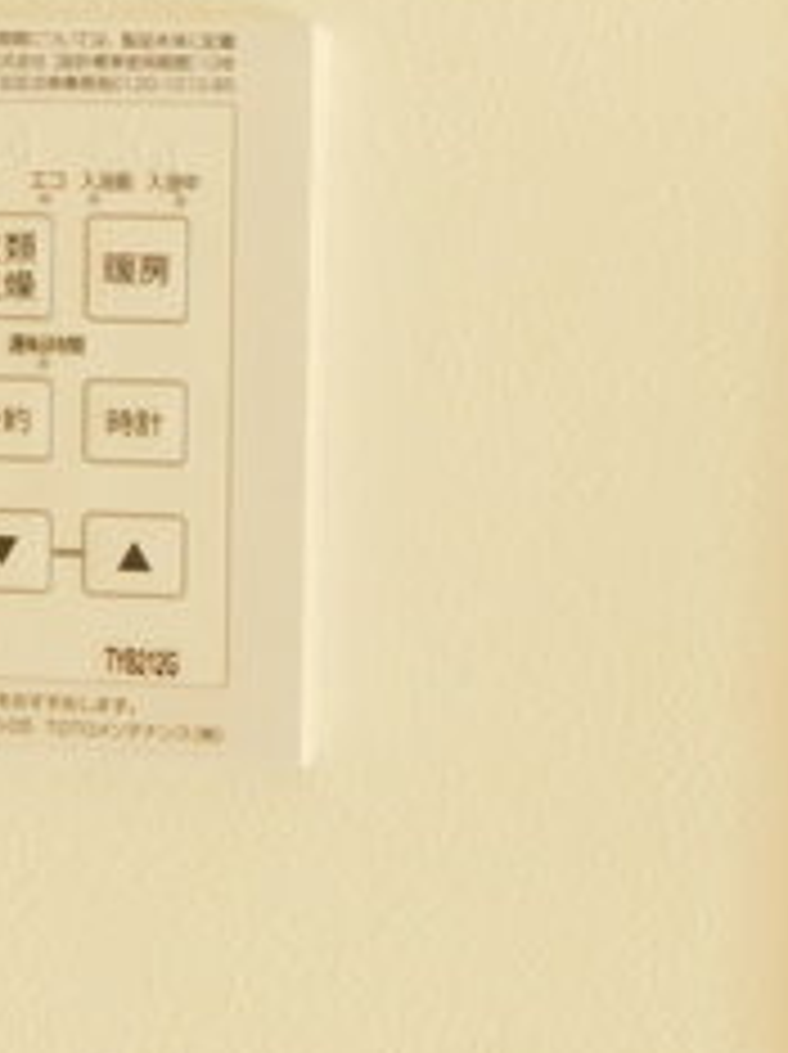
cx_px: 482
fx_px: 1794
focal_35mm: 59
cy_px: 490
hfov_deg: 24.7
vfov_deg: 32.7
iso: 125
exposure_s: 1/30
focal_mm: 4
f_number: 3
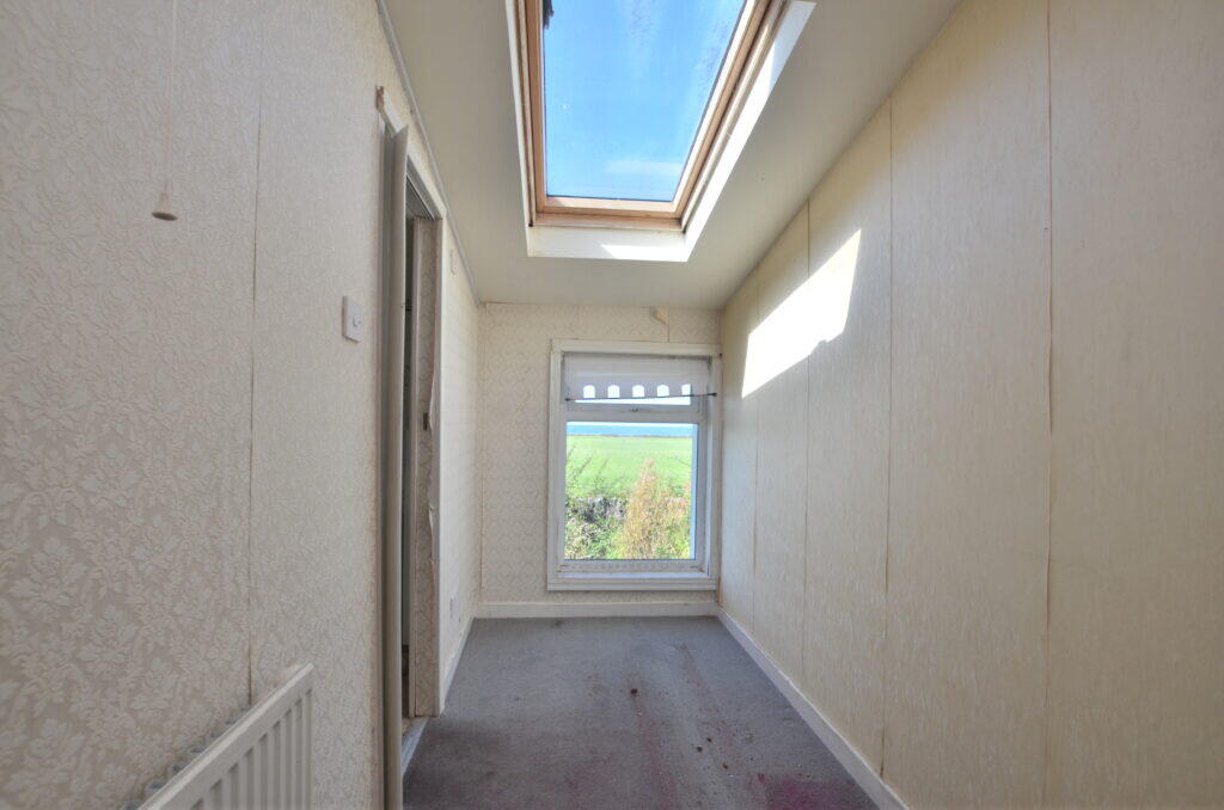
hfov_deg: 100.5
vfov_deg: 77.1
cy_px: 405
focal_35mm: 15
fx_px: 509
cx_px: 612
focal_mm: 10
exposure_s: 1/200
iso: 200
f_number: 7.1
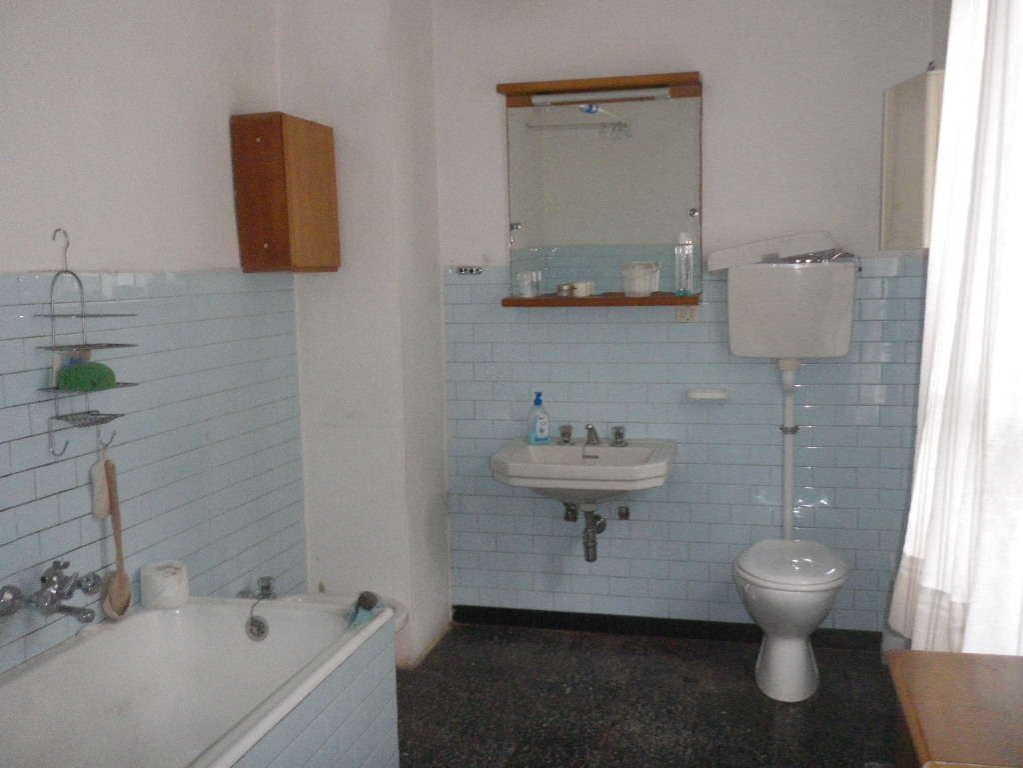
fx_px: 1034
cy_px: 384
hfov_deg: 52.6
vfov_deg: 40.7
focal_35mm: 35
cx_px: 512
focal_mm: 6.2
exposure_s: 1/60
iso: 400
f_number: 3.8
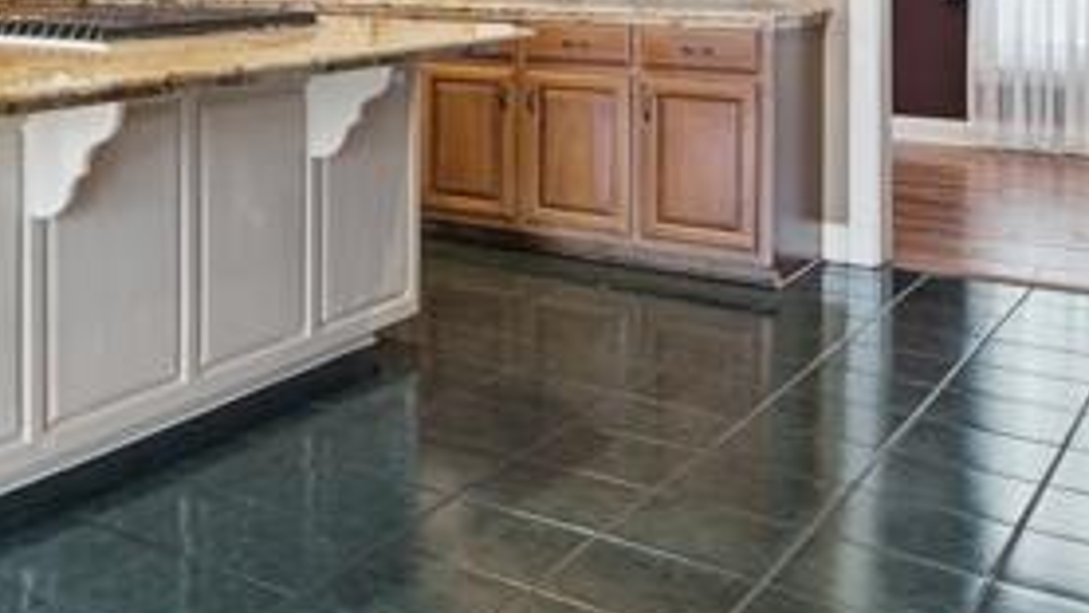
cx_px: 43
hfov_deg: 37.6
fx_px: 1444
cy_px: -55
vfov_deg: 22.7
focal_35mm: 50
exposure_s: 1/30
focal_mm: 22
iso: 1000
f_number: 9
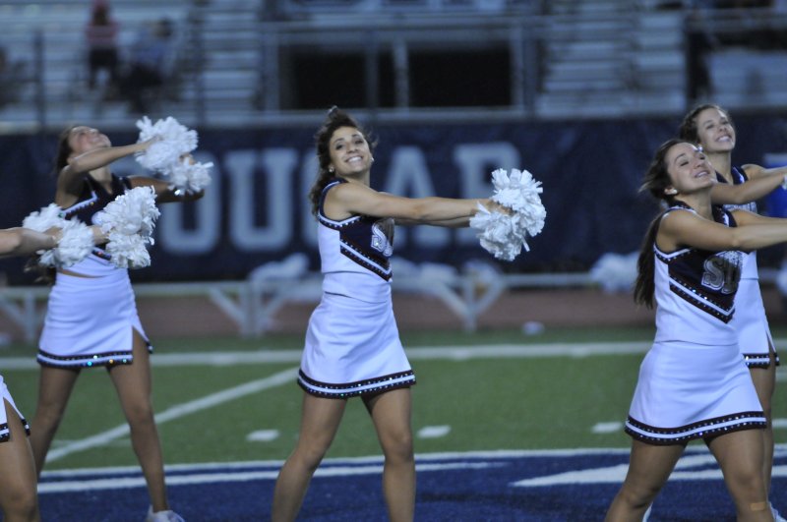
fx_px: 6549
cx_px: 394
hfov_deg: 6.9
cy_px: 261
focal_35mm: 300
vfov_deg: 4.6
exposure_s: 1/250
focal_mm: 200
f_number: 2.8
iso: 1600
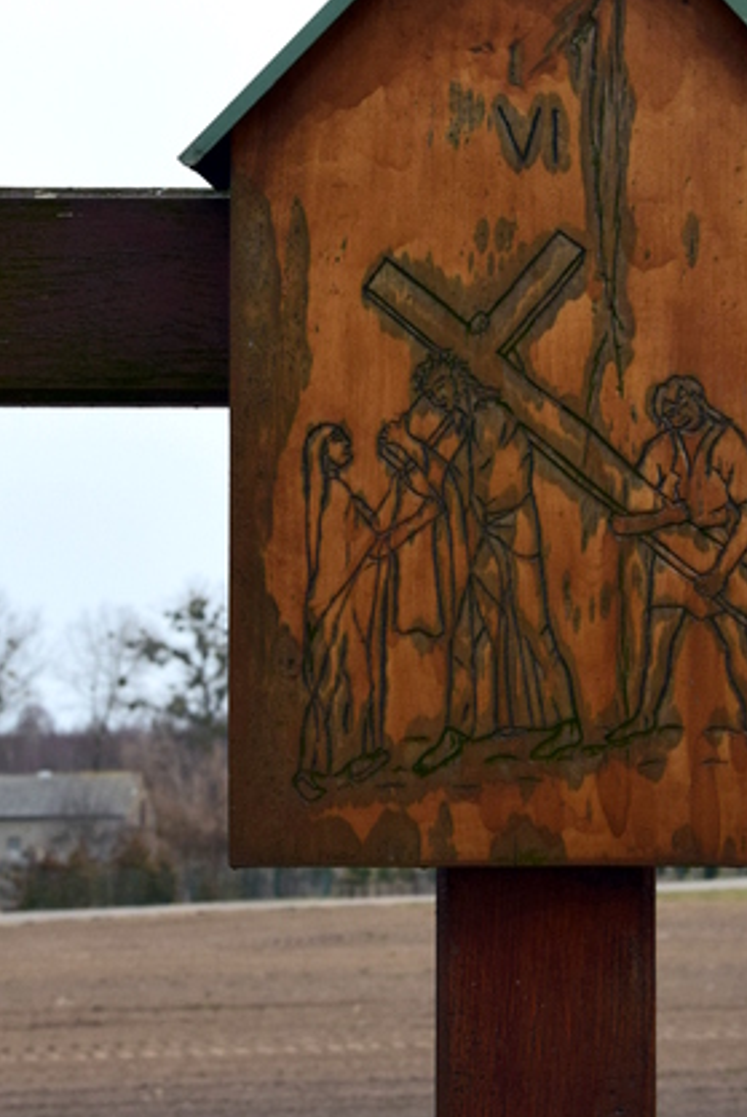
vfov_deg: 14.8
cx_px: 511
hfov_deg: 10.0
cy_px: 541
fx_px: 4284
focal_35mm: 138
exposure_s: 1/250
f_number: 10
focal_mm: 48
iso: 400
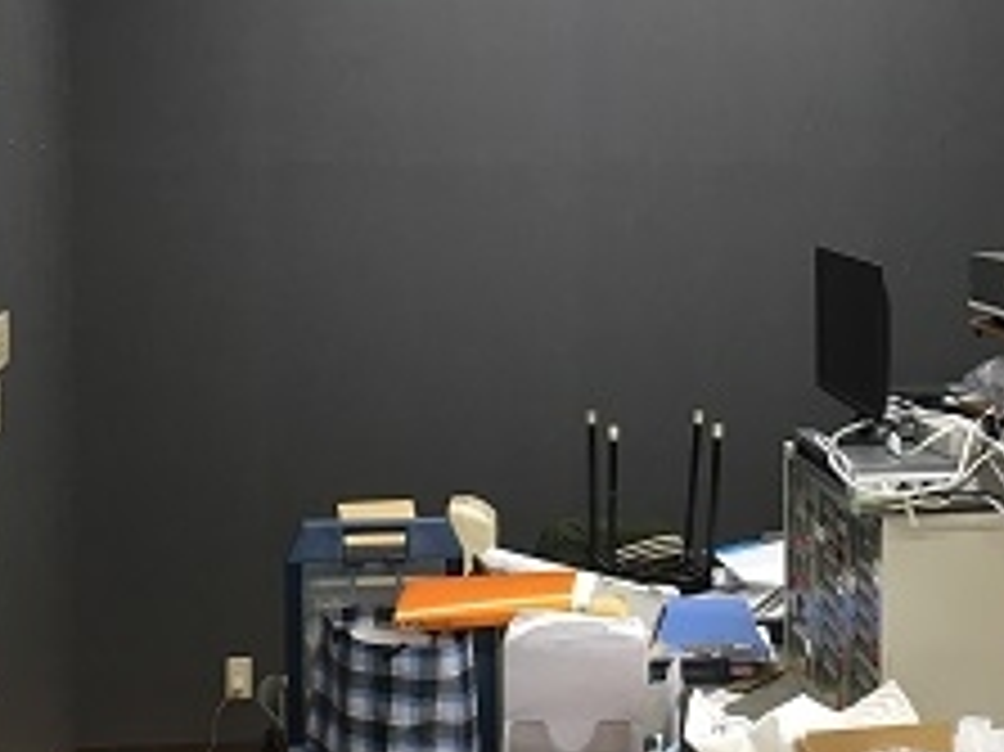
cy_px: 182
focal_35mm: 65
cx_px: 594
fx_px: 1884
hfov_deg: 29.8
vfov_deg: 22.3
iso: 50
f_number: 2.2
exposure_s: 1/30
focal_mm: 4.2
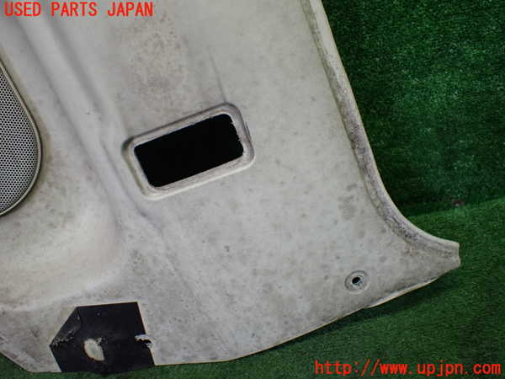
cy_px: 190
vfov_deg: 46.8
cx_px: 252
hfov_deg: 60.0
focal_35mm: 30
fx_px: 438
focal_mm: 5.4
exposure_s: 1/125
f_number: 2.3
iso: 200
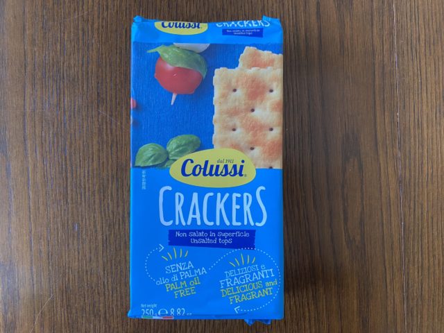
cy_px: 166
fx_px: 333
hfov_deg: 67.3
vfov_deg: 53.1
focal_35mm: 26
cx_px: 222
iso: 125
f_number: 1.8
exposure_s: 1/84
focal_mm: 4.25
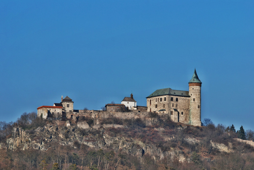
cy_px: 85
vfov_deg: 7.1
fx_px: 1378
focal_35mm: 195
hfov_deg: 10.5
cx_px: 127
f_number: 6.3
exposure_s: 1/125
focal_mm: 130
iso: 100
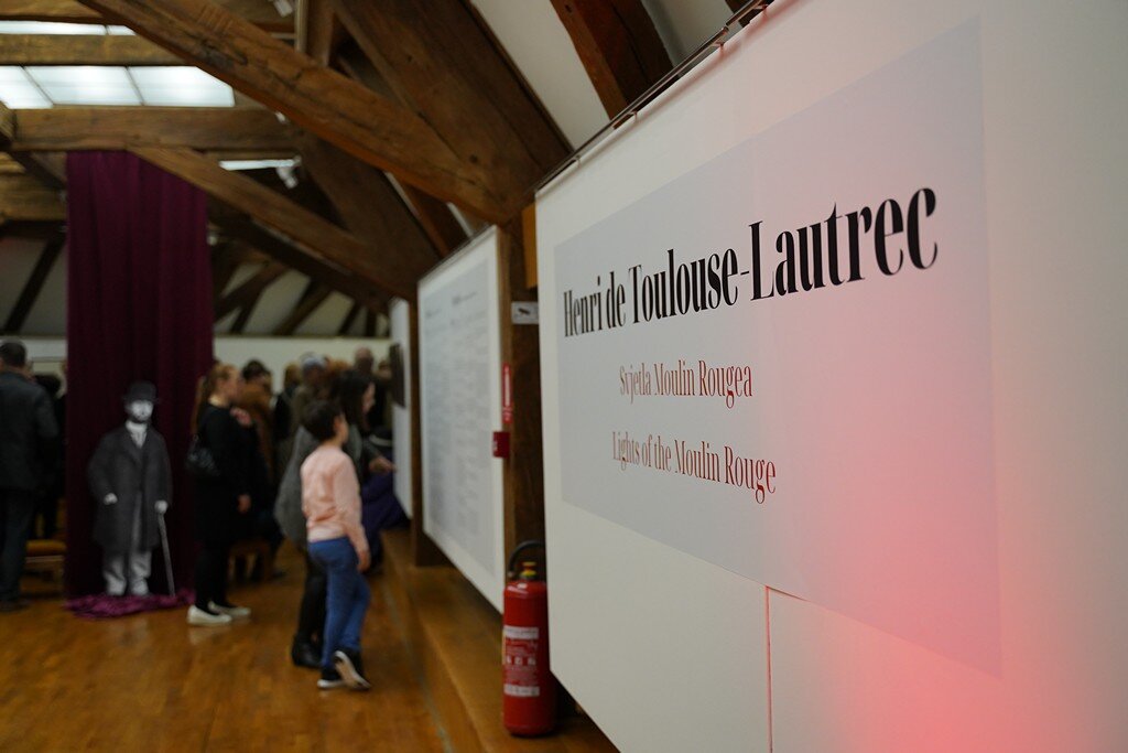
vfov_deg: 30.5
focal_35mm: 44
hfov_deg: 44.5
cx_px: 564
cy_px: 376
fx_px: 1379
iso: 2500
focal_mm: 44
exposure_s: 1/500
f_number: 2.8
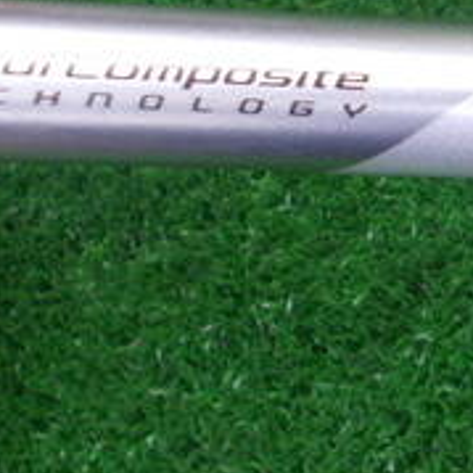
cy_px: 135
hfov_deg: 19.5
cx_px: 610
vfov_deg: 21.0
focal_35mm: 82
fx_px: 1268
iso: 200
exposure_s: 1/10
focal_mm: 4.6
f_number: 3.2
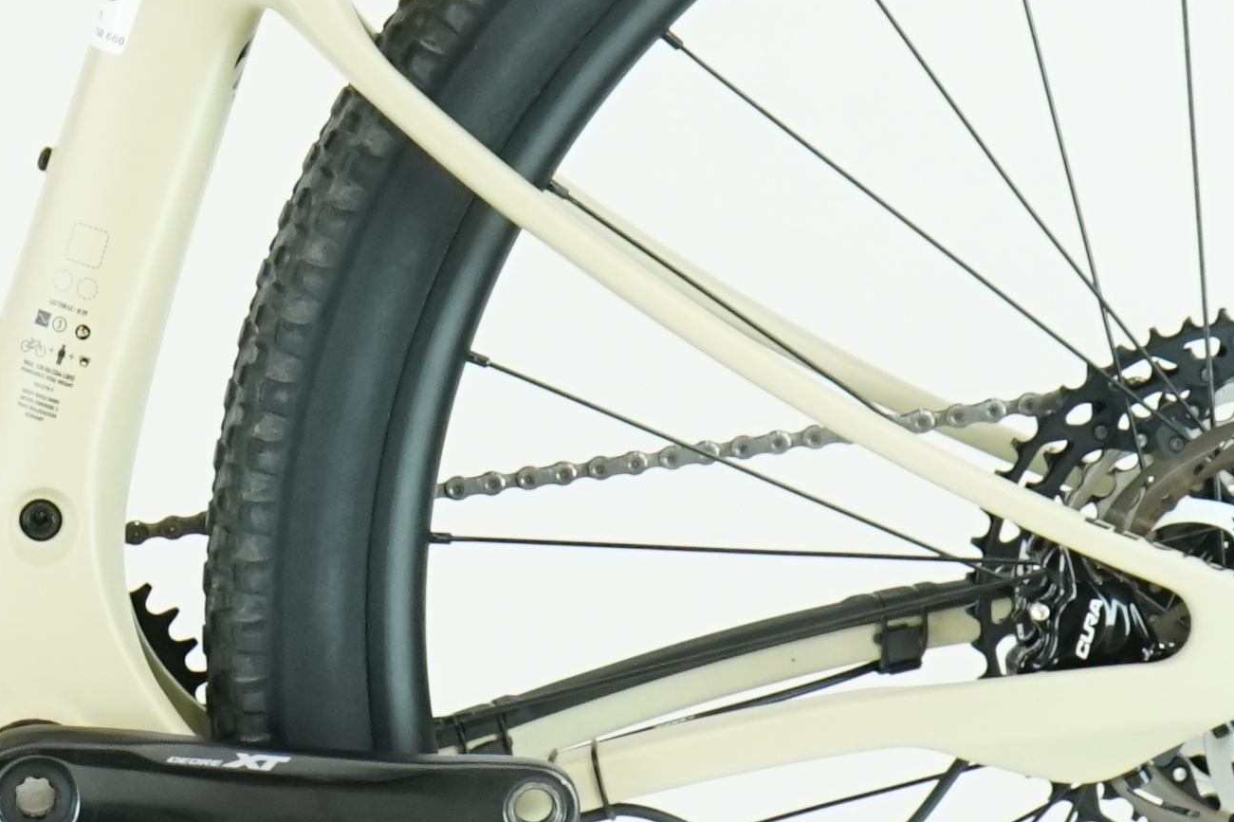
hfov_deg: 8.2
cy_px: -87
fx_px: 8533
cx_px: -363
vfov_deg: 5.5
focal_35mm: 249
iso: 1600
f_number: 5.6
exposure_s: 1/200
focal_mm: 54
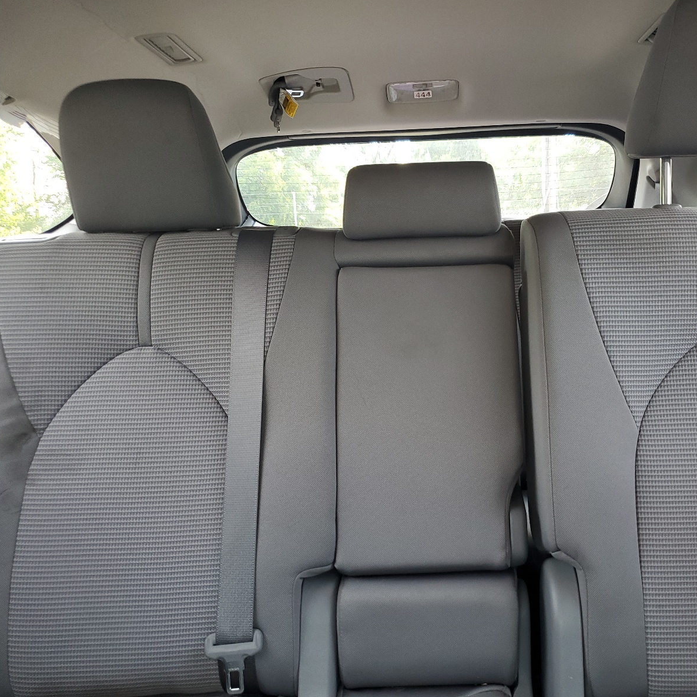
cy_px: 349
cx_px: 448
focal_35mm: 31
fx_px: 706
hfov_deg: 51.8
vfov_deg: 52.5
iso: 79
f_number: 1.5
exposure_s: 1/60.2
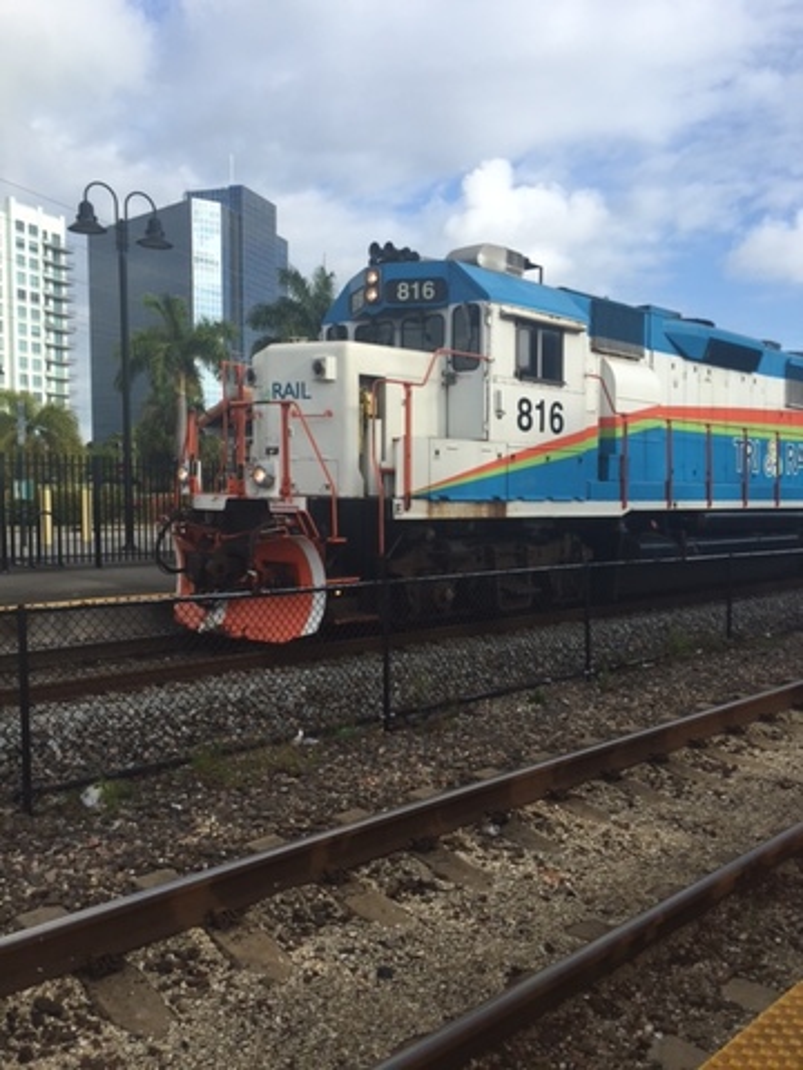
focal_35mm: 29
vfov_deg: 61.7
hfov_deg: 48.2
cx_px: 402
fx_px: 897
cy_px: 535
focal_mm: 4.15
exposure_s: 1/1099
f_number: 2.2
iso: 32
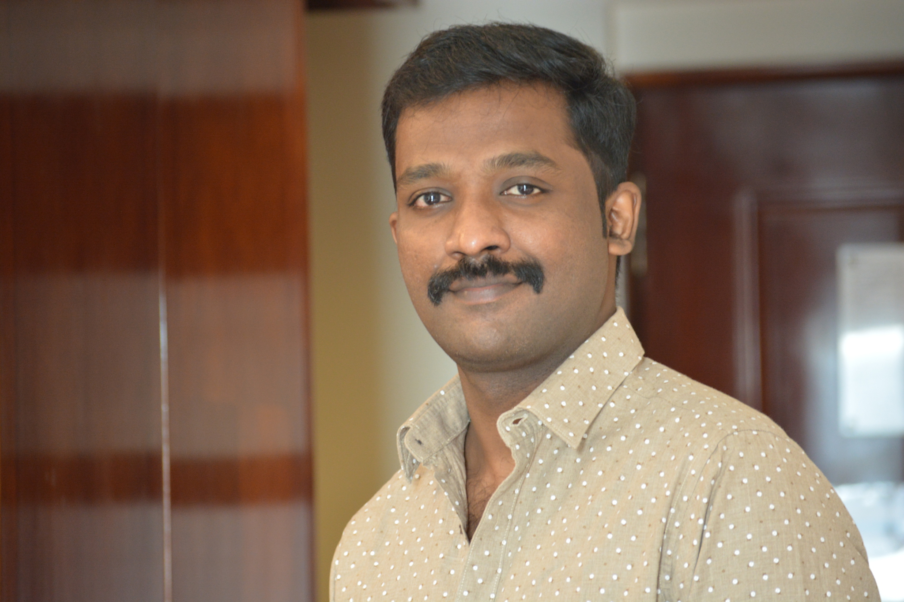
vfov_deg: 7.6
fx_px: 4519
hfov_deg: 11.4
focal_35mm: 180
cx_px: 452
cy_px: 301
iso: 1400
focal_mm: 120
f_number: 4.8
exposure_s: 1/30
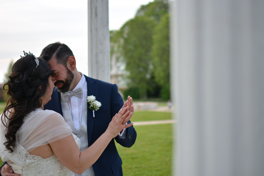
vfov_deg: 25.8
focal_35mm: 52
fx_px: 385
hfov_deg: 37.9
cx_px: 132
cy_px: 88
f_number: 1.8
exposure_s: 1/640
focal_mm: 35
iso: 100
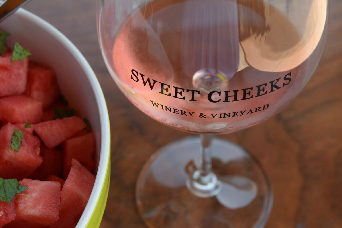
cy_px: 114
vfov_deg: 17.5
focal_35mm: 78
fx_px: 741
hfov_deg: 26.0
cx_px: 171
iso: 400
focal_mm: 52
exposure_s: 1/250
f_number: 8
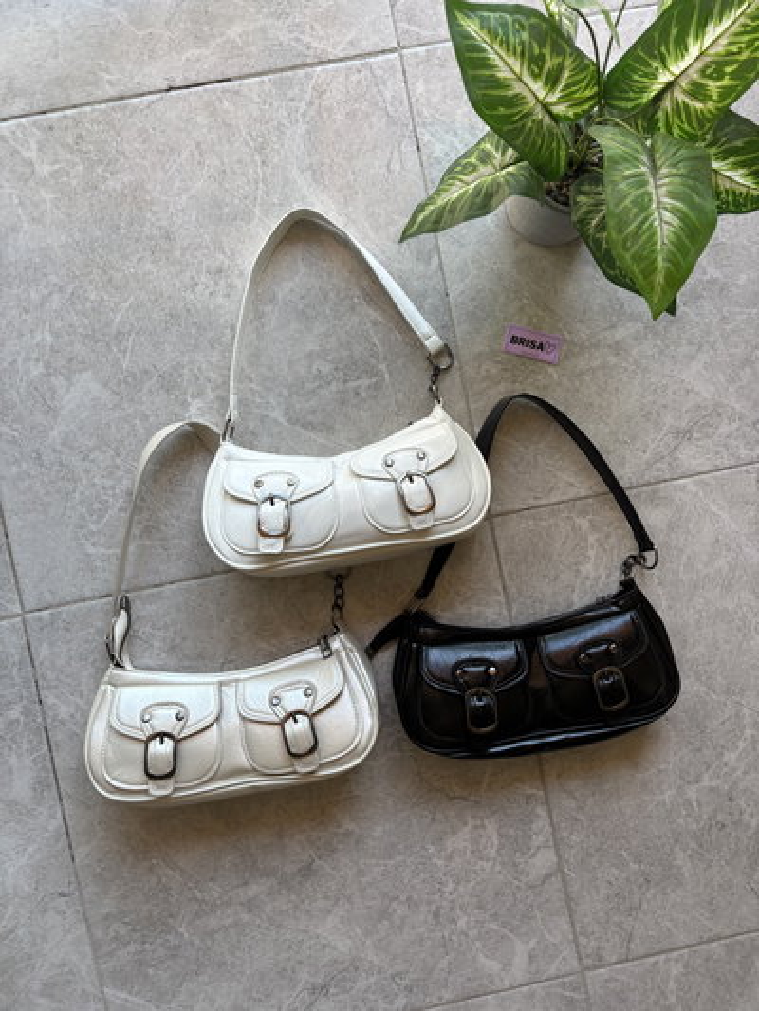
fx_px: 760
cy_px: 506
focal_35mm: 26
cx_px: 380
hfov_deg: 53.1
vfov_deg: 67.3
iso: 50
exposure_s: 1/279
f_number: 1.6
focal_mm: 5.96
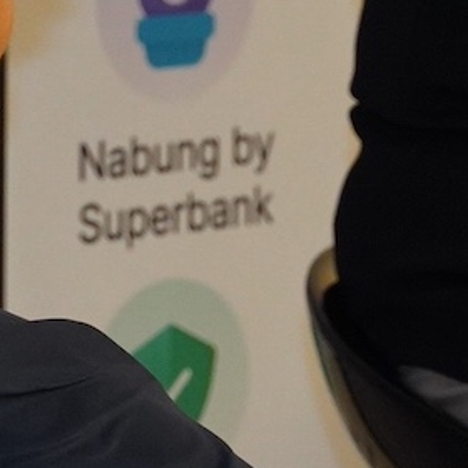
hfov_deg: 4.6
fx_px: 5742
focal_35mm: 375
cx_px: -455
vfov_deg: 4.6
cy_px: -608
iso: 2000
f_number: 2.8
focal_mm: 55.5
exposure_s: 1/125
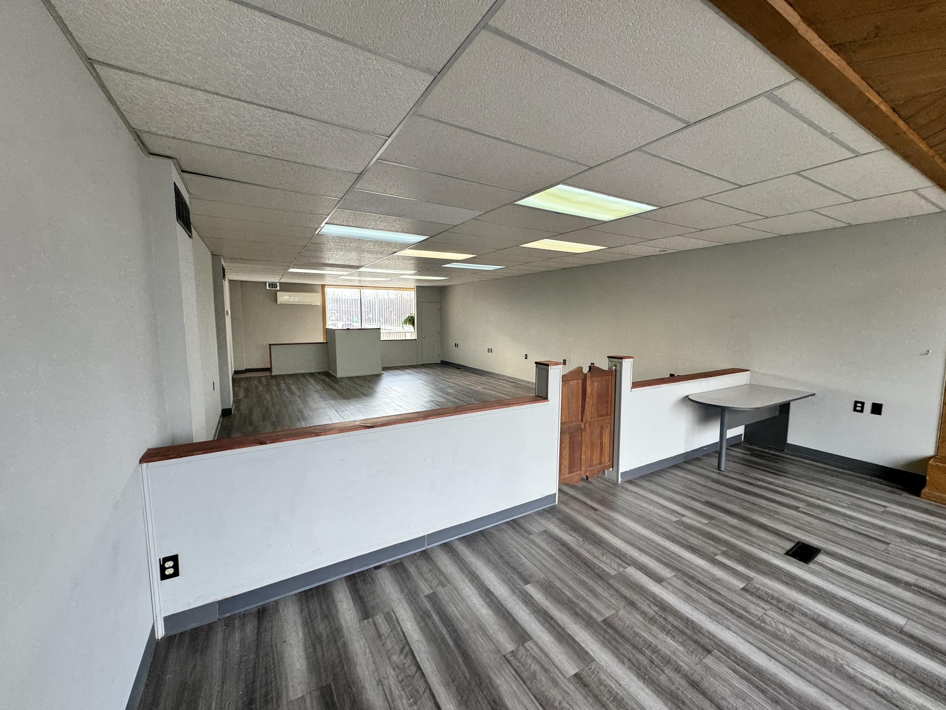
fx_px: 383
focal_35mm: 14
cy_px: 355
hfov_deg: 102.1
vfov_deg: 85.7
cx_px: 473
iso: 64
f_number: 2.2
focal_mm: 2.22
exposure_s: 1/120
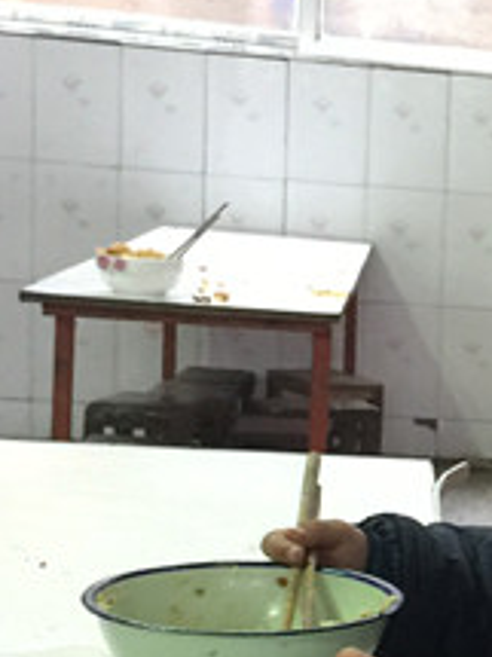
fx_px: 2049
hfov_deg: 12.7
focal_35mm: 108
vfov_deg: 18.0
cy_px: 565
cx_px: 837
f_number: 2.2
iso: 100
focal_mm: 4.15
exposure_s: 1/10
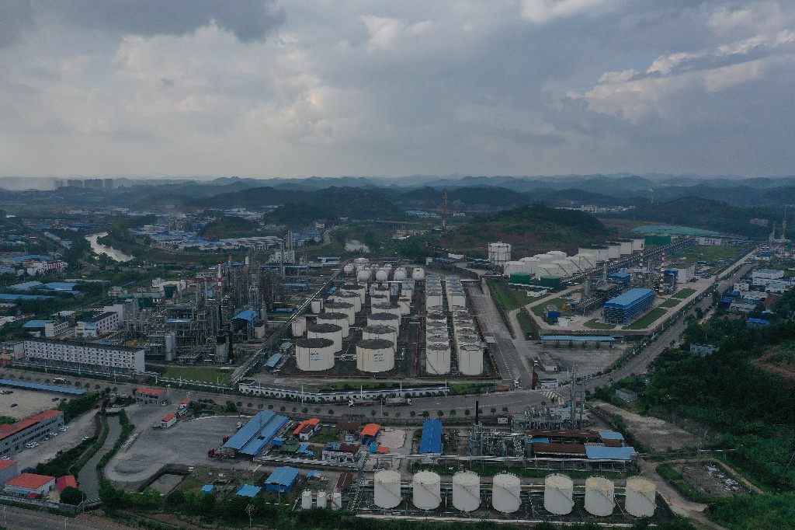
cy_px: 265
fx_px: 618
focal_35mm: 28
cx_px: 398
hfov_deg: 65.5
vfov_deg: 46.4
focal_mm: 10.26
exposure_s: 1/640
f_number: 6.3
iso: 100
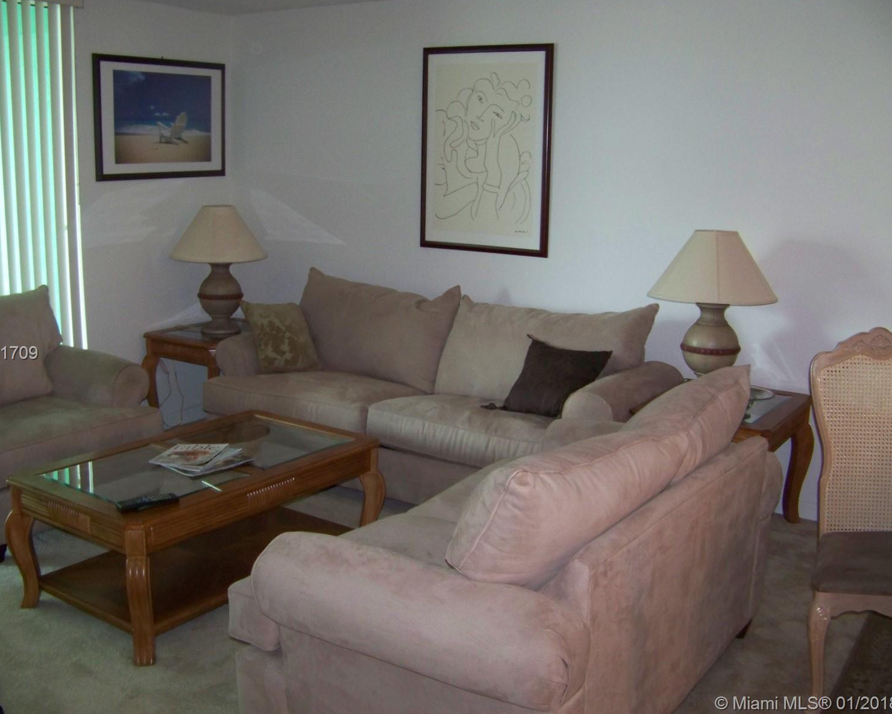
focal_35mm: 38
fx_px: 1003
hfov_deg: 47.9
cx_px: 429
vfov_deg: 39.2
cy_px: 354
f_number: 2.8
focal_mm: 5.85
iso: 200
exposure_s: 1/30
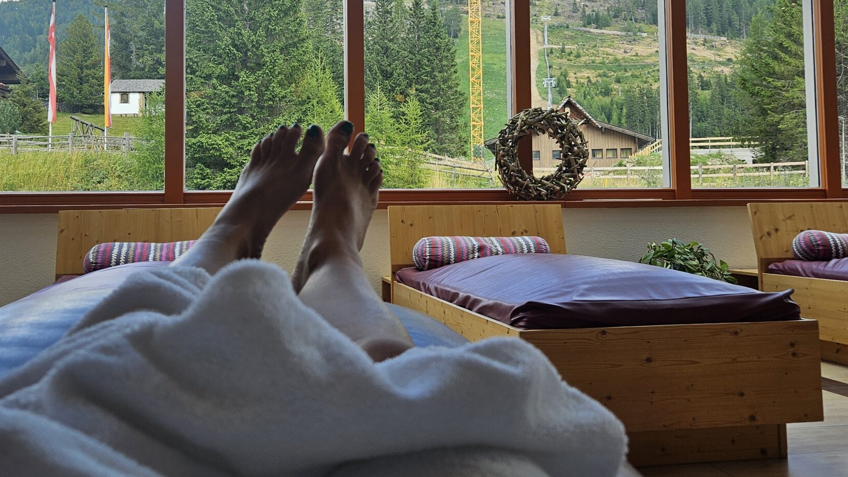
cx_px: 394
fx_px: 877
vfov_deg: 30.3
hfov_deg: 51.6
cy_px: 174
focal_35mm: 39
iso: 25
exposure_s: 1/266
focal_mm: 5.4
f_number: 1.8
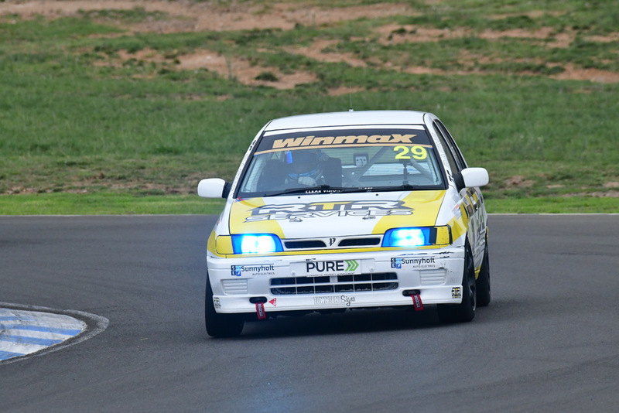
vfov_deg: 2.0
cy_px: 206
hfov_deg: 3.1
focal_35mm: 675
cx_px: 310
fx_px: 11610
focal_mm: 450
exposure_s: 1/640
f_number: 10
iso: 2500
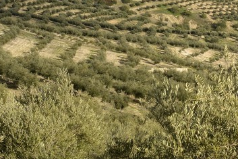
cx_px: 523
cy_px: 39
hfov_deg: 11.6
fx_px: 1018
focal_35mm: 154
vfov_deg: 8.9
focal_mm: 34
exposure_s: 1/100
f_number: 13
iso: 200
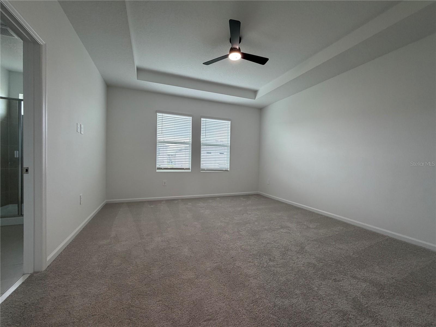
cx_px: 218
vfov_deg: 85.7
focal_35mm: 14
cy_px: 164
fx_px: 176
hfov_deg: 102.1
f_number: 2.2
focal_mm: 2.22
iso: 160
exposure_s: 1/120
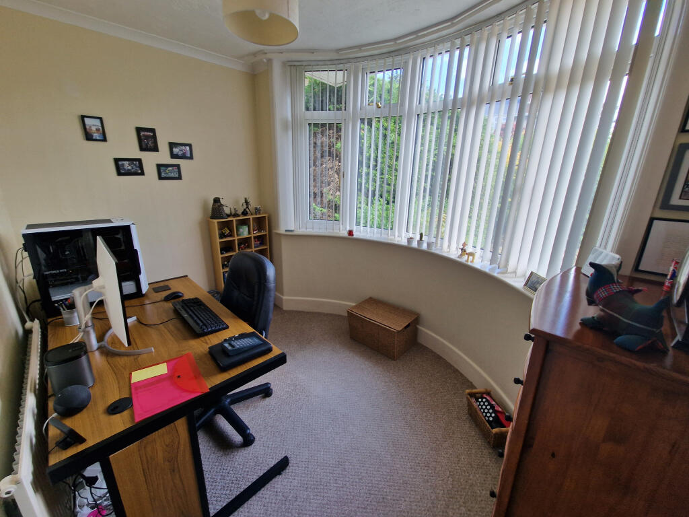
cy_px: 258
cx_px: 344
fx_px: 259
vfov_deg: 89.9
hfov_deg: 106.2
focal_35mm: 13
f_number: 2.2
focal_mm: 2.2
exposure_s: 1/100
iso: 64
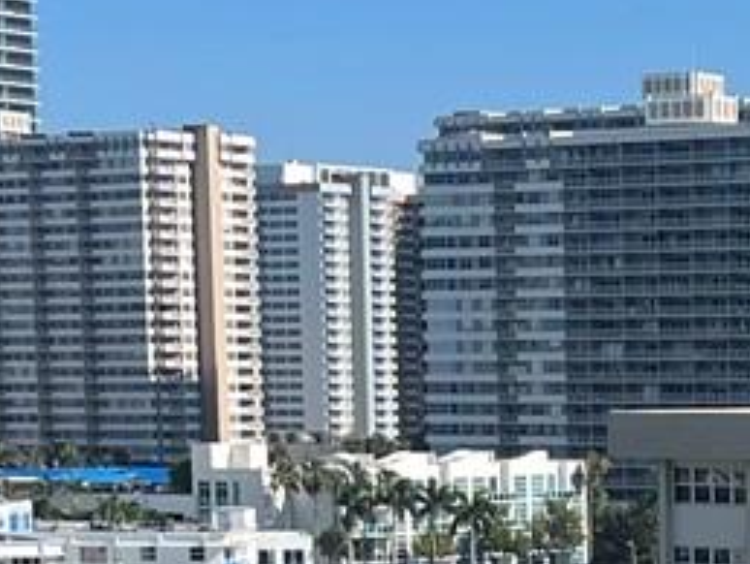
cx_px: 782
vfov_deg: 8.9
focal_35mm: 161
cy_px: 974
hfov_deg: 12.1
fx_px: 3492
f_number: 1.5
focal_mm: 5.7
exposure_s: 1/4274
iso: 50
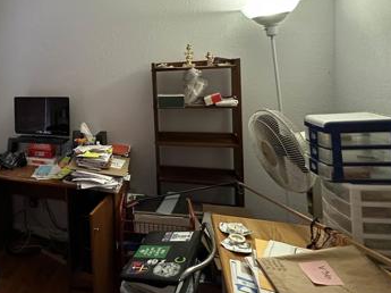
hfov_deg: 59.8
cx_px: 58
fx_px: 293
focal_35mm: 26
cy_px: 85
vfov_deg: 51.4
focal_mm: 2.22
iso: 400
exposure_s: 1/60
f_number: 2.2
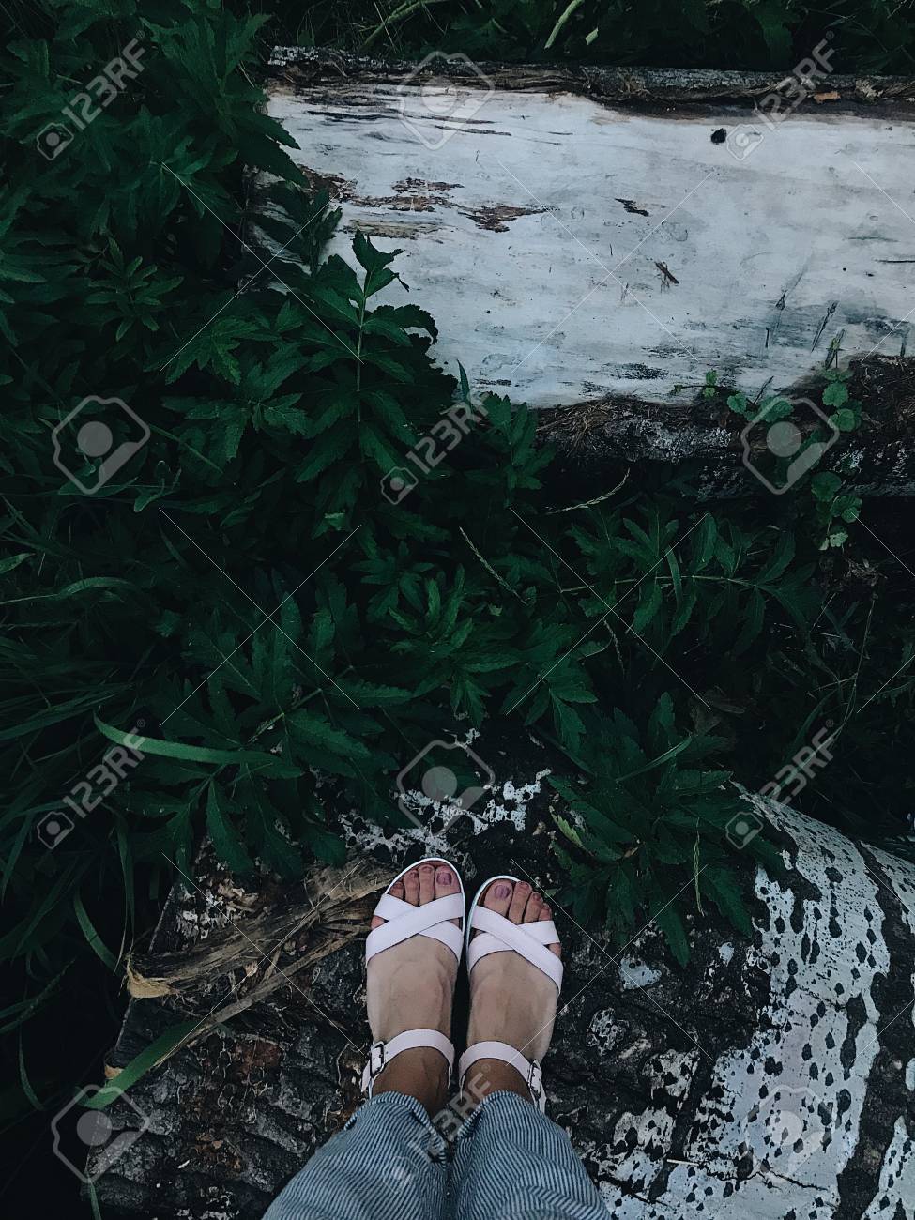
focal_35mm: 28
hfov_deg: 49.7
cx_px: 458
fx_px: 987
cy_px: 610
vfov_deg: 63.4
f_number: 1.8
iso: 64
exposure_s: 1/17
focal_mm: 3.99
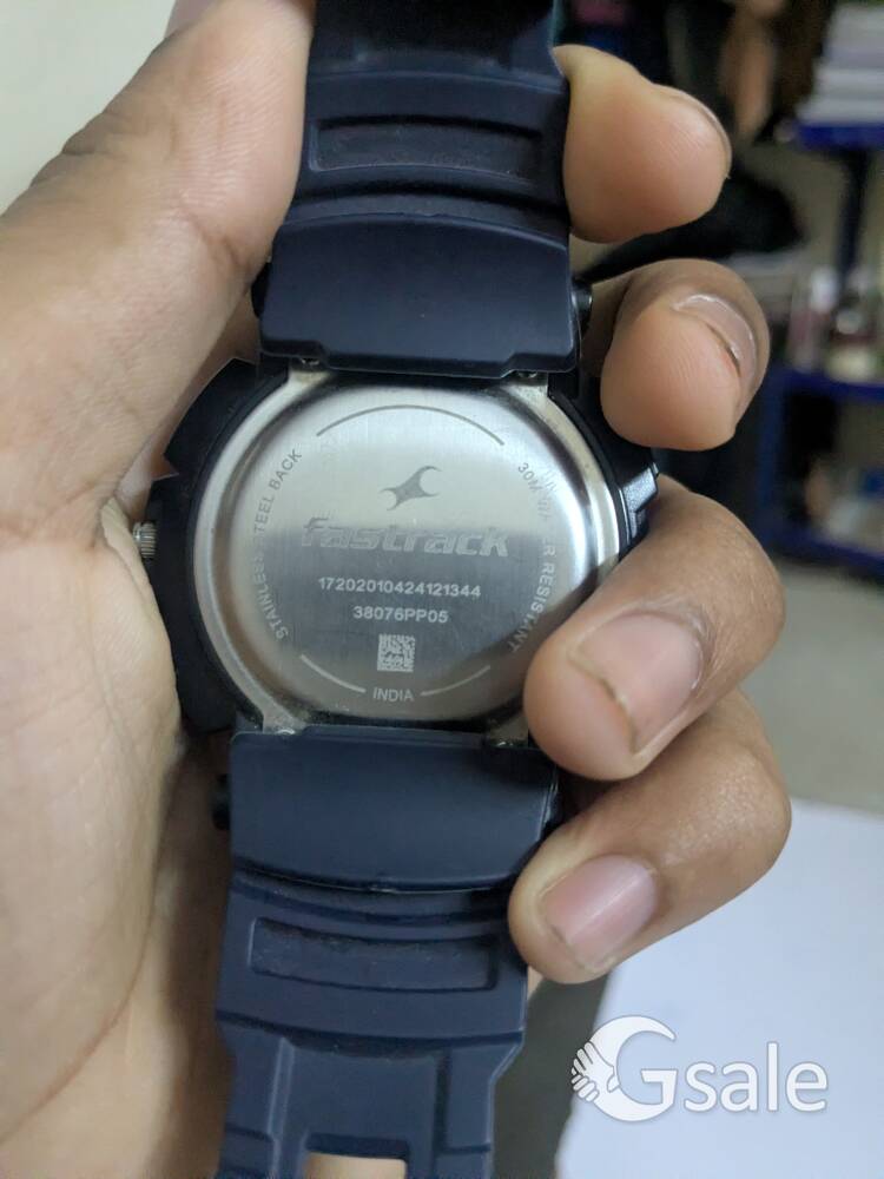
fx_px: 919
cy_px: 590
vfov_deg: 65.3
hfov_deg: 51.4
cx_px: 442
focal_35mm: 27
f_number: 1.73
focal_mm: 4.38
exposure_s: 1/99.9
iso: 1370
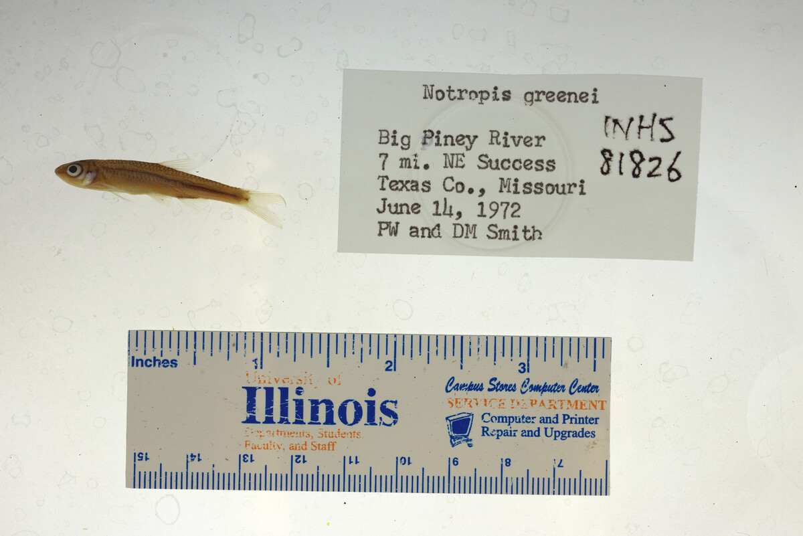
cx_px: 402
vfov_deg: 22.6
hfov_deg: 33.4
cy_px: 268
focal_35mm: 60
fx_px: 1339
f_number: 10
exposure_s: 1/200
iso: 100
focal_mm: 60
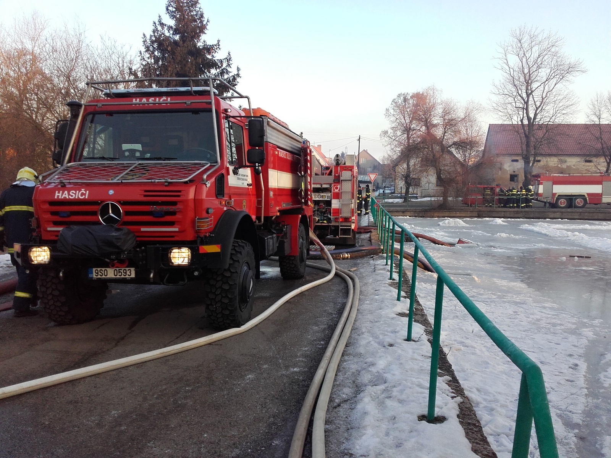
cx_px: 306
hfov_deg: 58.4
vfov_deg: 45.4
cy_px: 229
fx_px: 547
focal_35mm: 31
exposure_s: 1/139
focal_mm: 3.31
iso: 50
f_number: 2.2
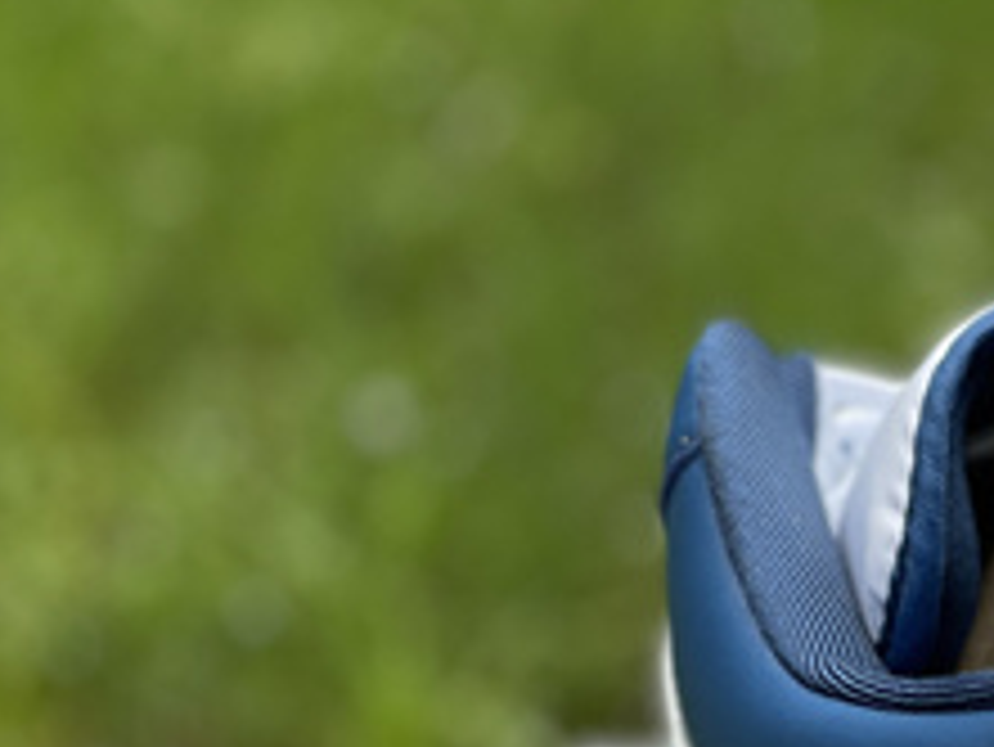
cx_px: 1579
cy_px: 1181
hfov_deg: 9.0
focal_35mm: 214
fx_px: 6148
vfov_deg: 6.8
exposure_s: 1/121
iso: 25
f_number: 2.2
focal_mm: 7.5
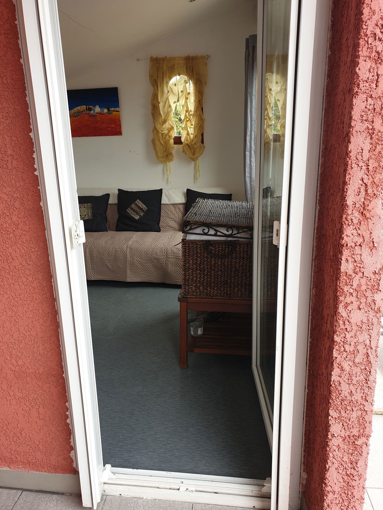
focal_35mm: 26
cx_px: 192
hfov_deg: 53.1
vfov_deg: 67.3
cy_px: 255
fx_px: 384
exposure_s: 1/120
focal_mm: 4.3
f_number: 2.4
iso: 50
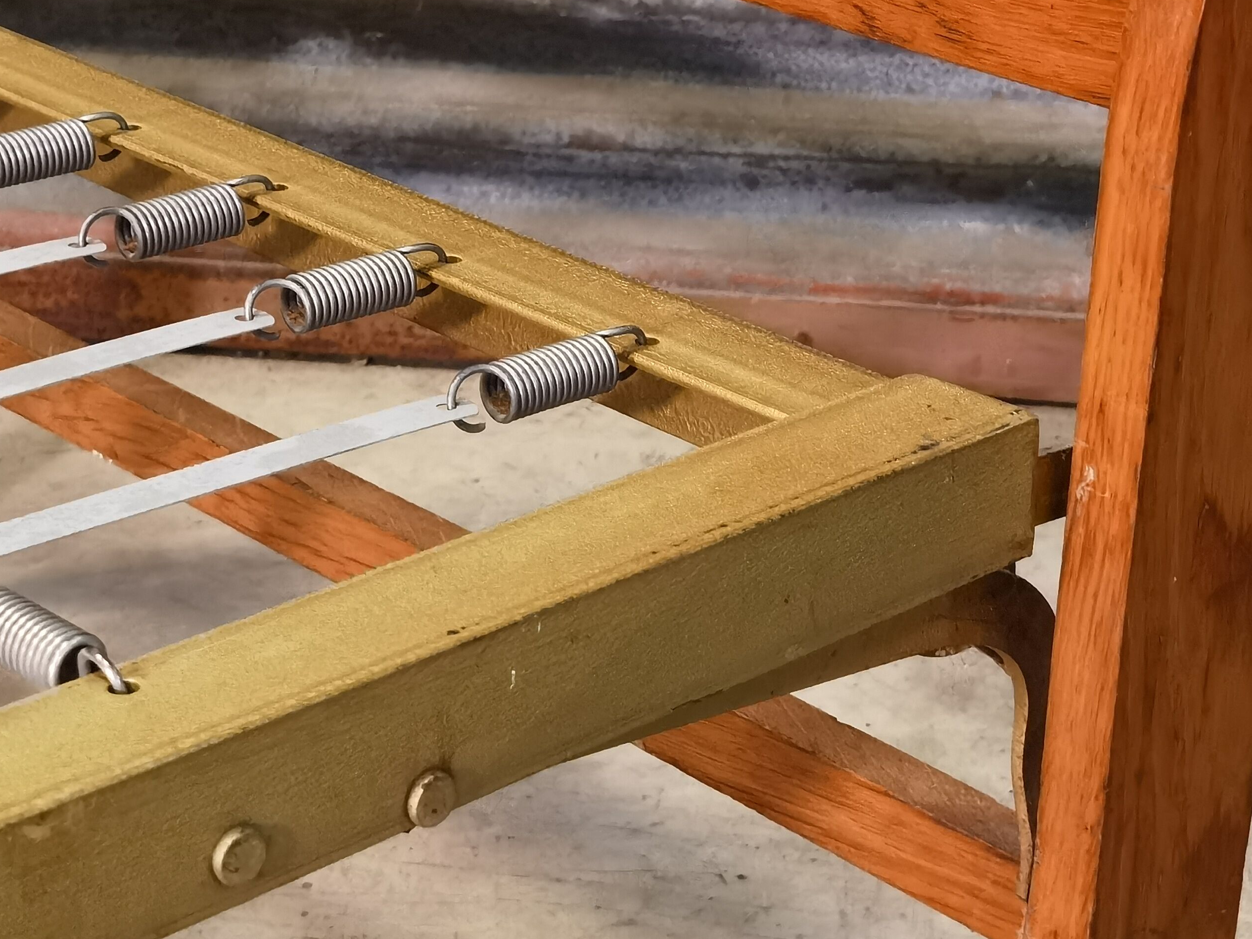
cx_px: 659
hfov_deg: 22.0
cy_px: 428
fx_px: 3219
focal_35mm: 89
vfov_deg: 16.6
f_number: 1.9
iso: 640
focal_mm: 6.71
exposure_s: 1/33.3
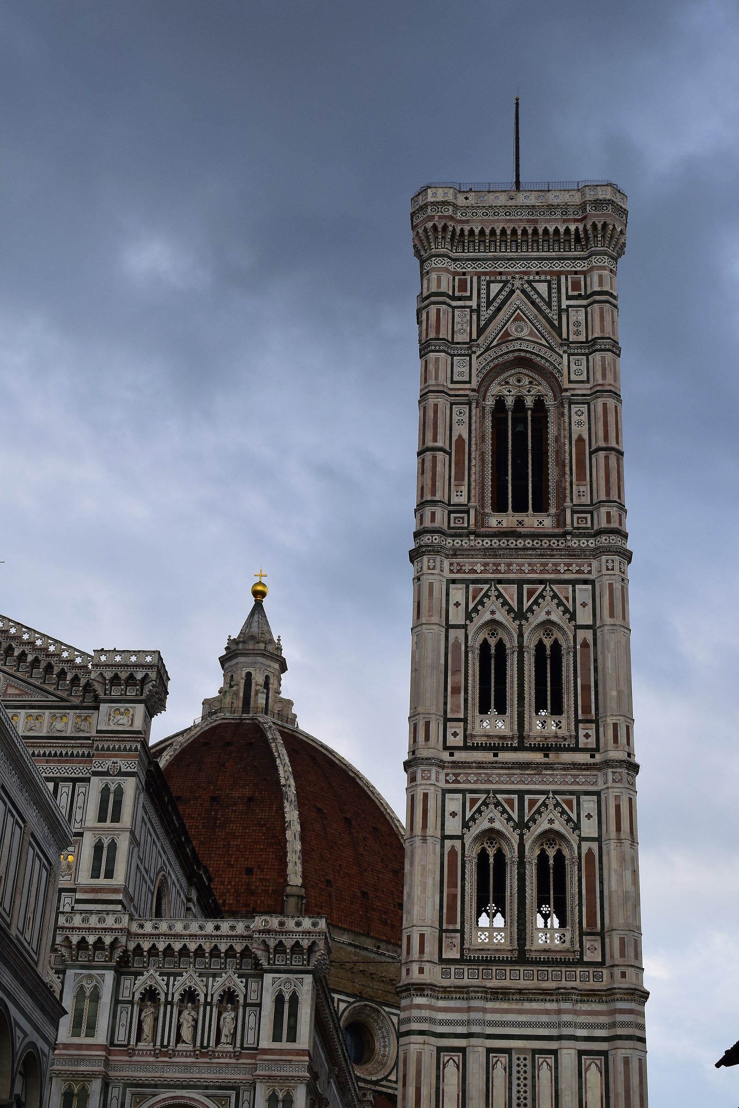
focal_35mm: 52
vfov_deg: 37.9
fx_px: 1616
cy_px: 554
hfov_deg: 25.8
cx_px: 370
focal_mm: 35
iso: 400
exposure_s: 1/500
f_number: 11
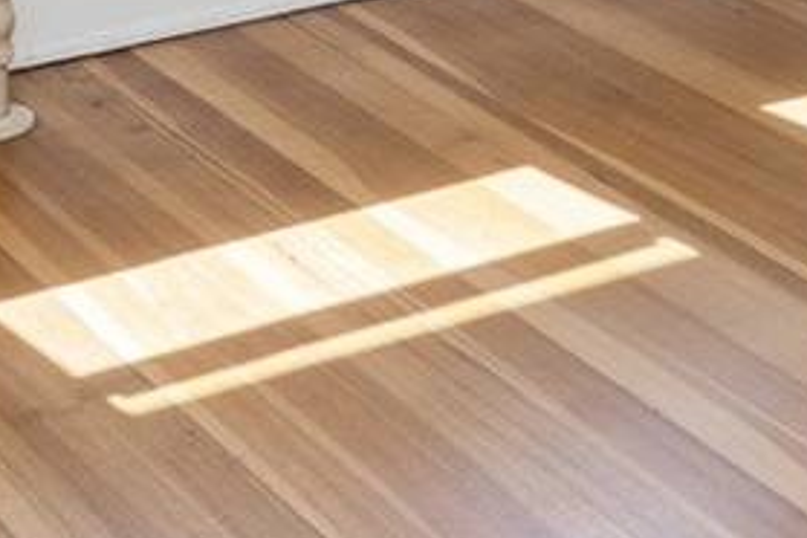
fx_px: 2802
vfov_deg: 9.6
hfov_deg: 16.0
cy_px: -797
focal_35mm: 125
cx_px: 847
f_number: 8
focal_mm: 17
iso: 200
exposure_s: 1/80
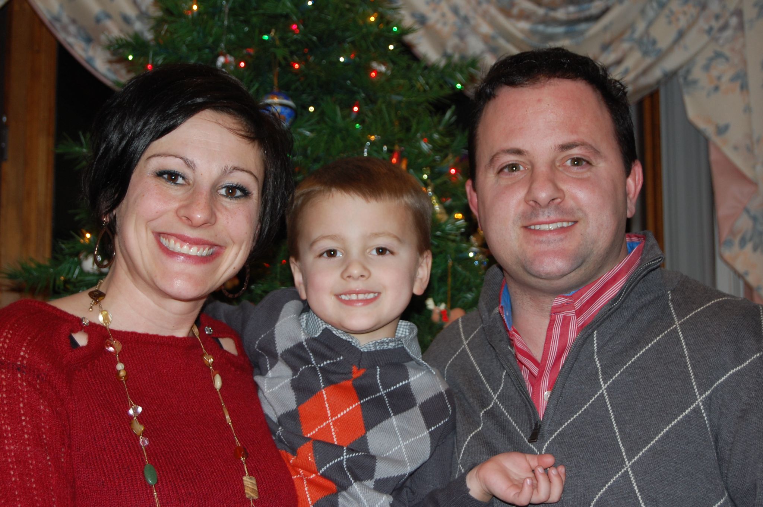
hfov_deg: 27.0
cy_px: 254
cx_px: 382
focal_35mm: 75
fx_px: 1588
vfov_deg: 18.1
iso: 400
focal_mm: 50
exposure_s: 1/60
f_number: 5.6
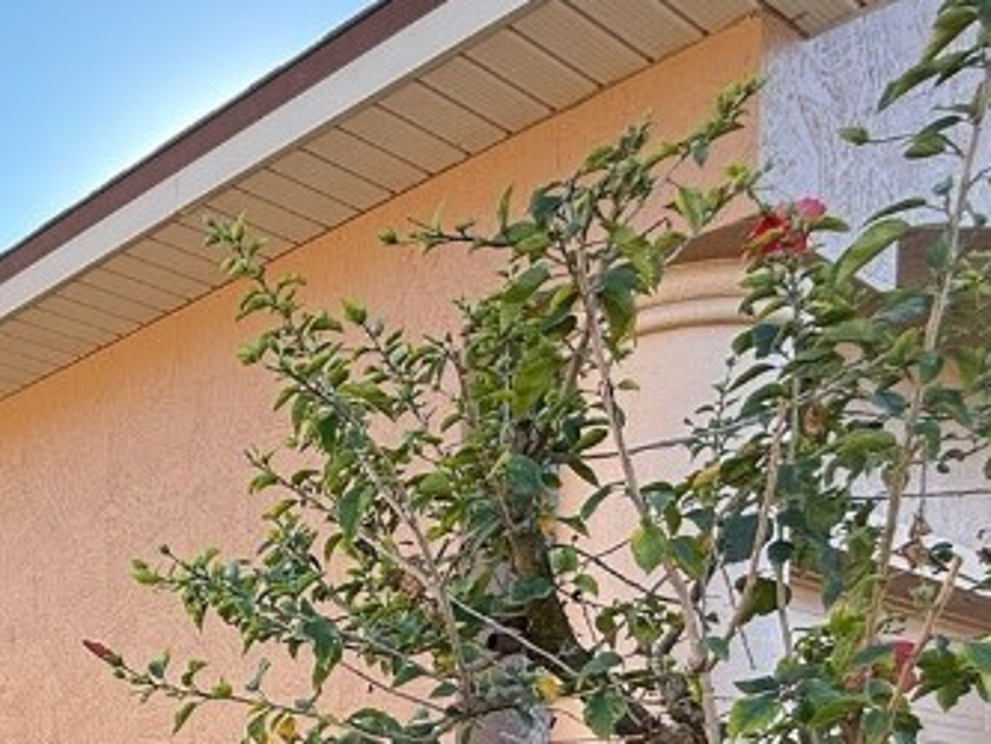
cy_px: 869
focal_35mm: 43
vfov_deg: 29.4
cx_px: -51
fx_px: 1231
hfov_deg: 37.9
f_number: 2.2
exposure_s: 1/336
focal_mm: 2.22
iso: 50
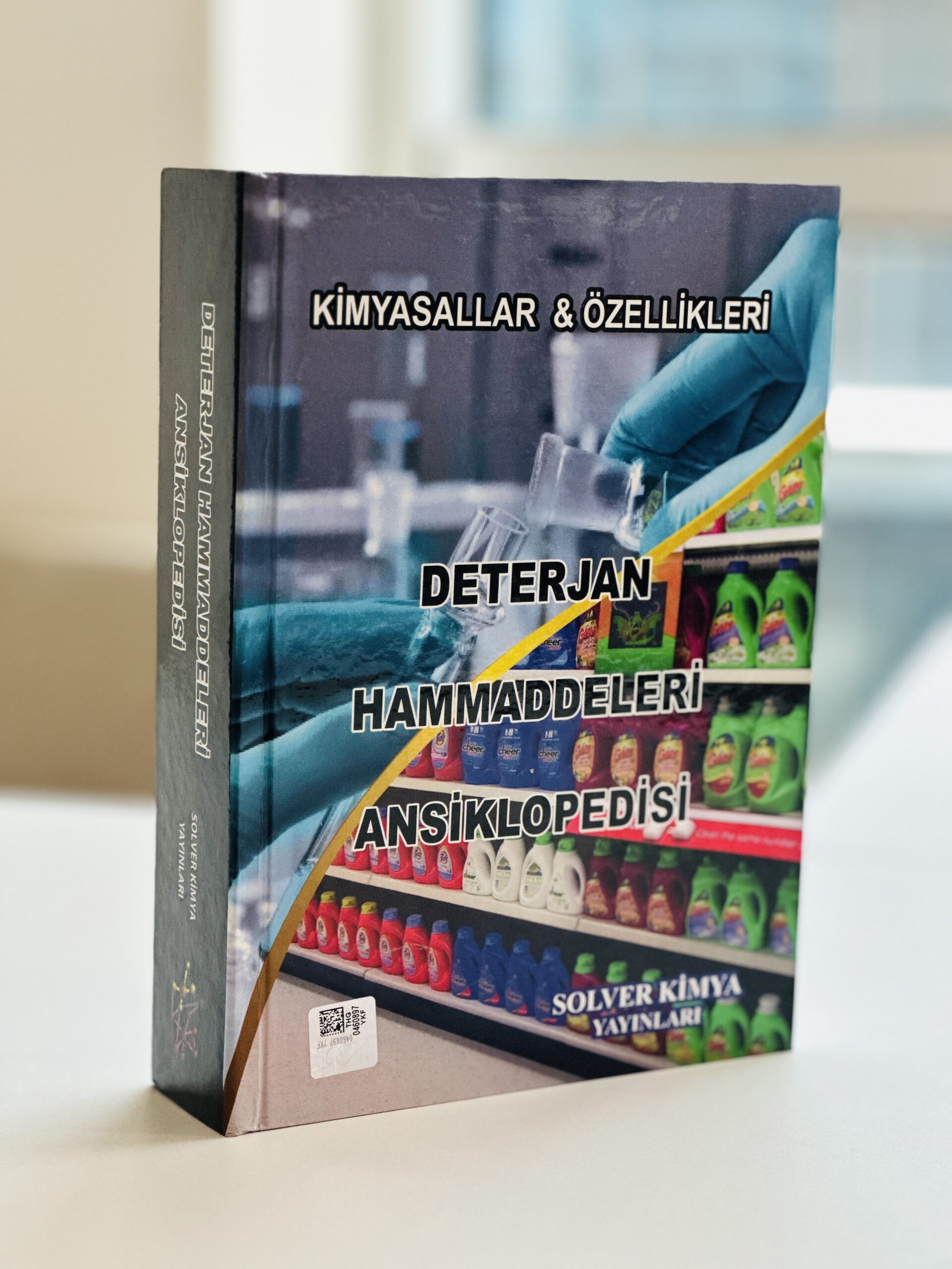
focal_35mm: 77
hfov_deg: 19.1
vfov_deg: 25.3
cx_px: 476
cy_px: 634
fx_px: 2824
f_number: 2.8
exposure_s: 1/85
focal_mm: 9
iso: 250
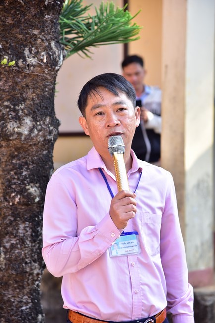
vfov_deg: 19.4
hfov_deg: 13.1
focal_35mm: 105
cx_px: 108
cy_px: 162
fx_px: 940
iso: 160
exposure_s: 1/100
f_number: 5
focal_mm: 105
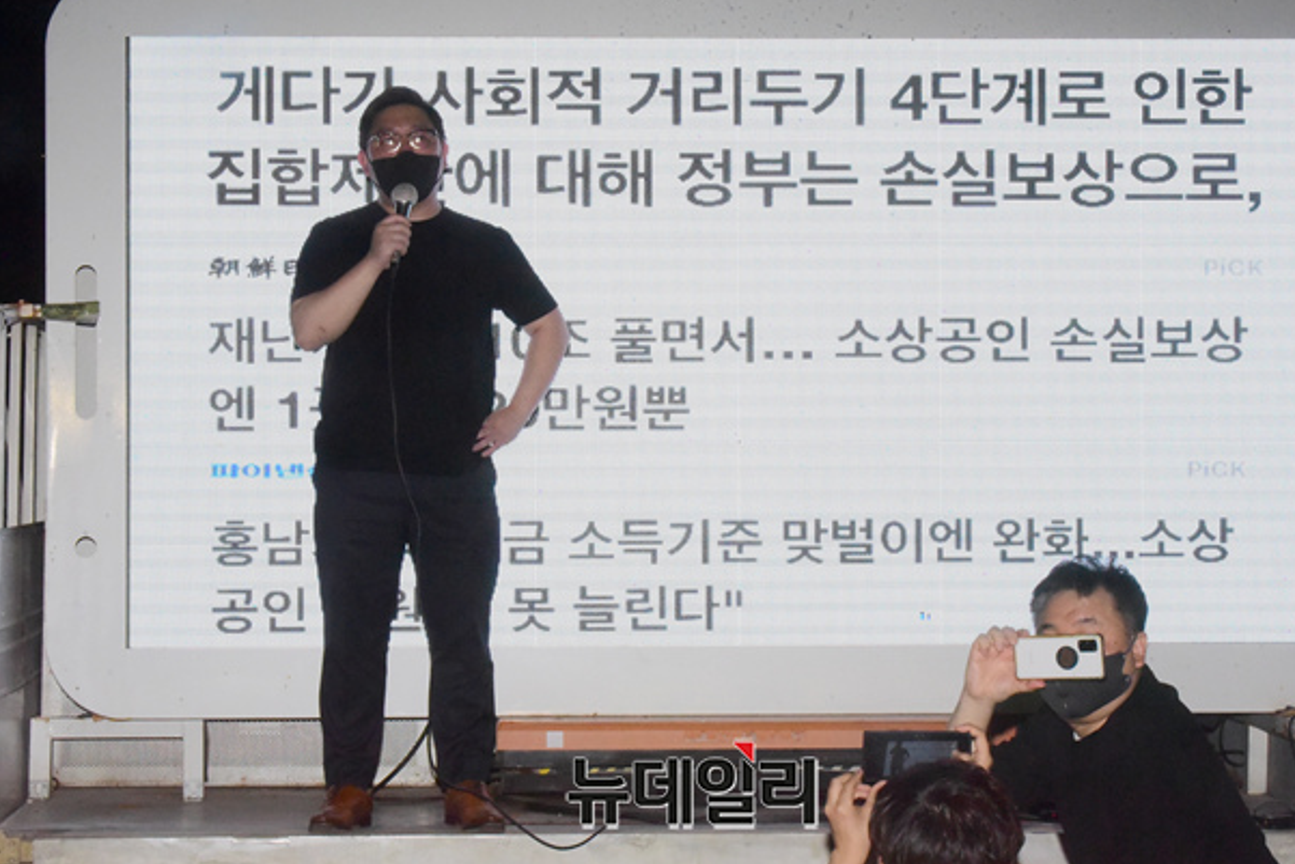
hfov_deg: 20.8
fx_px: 3526
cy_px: 415
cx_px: 687
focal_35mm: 98
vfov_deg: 14.0
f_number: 32
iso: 10000
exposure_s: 1/200
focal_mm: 92
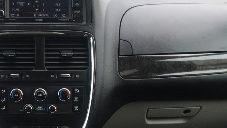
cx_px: 40
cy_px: 67
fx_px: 367
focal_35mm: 61
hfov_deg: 33.2
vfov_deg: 19.7
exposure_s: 1/60
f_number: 2.2
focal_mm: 4.15
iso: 25
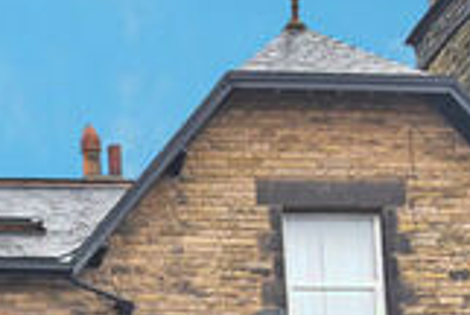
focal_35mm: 152
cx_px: -286
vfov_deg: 8.7
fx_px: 1988
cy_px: 554
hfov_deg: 12.6
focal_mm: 35
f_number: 8
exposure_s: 1/80
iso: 800
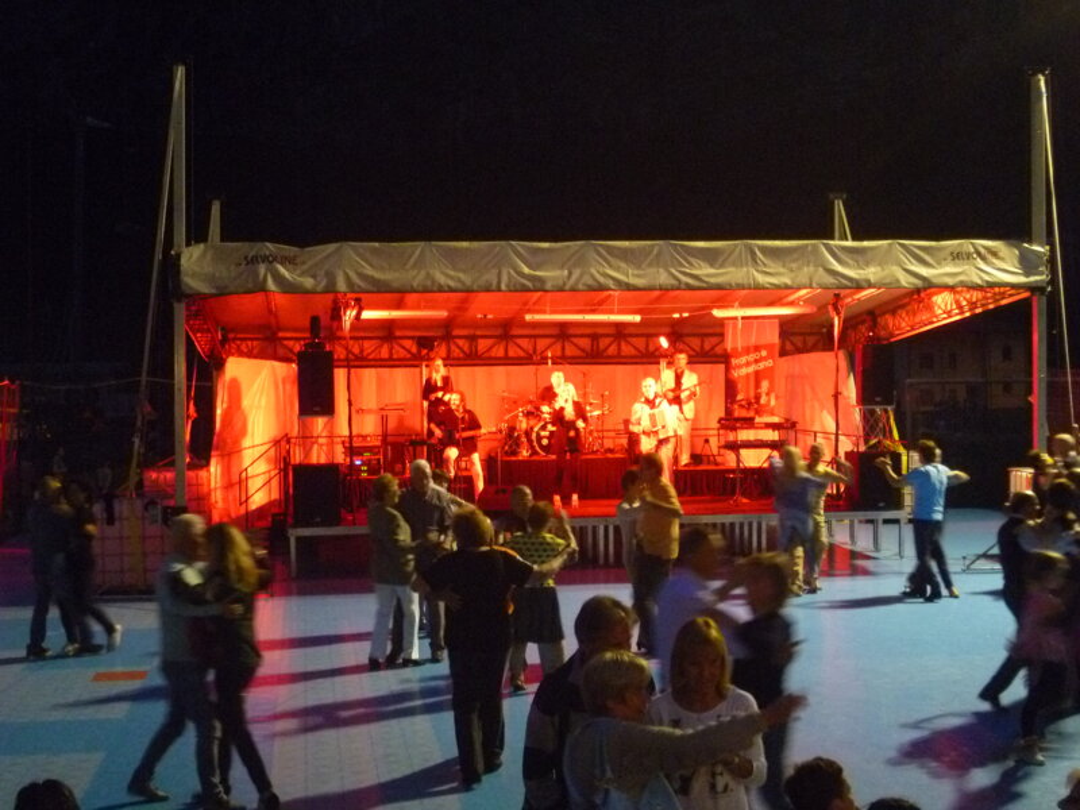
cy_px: 405
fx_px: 1716
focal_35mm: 55
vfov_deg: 26.6
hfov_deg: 34.9
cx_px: 540
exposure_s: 1/10
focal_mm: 9.8
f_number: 3.8
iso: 800
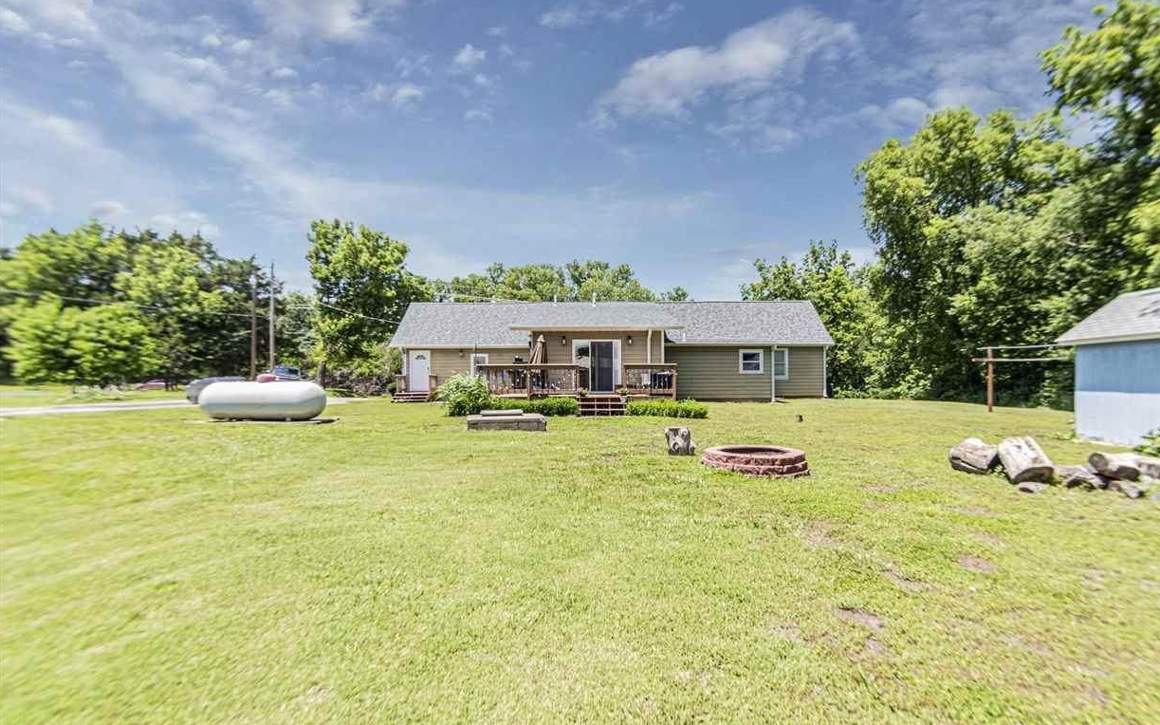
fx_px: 506
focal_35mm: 16
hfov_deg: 97.8
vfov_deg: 71.1
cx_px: 603
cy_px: 393
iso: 100
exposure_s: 1/200
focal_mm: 10
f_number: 7.1
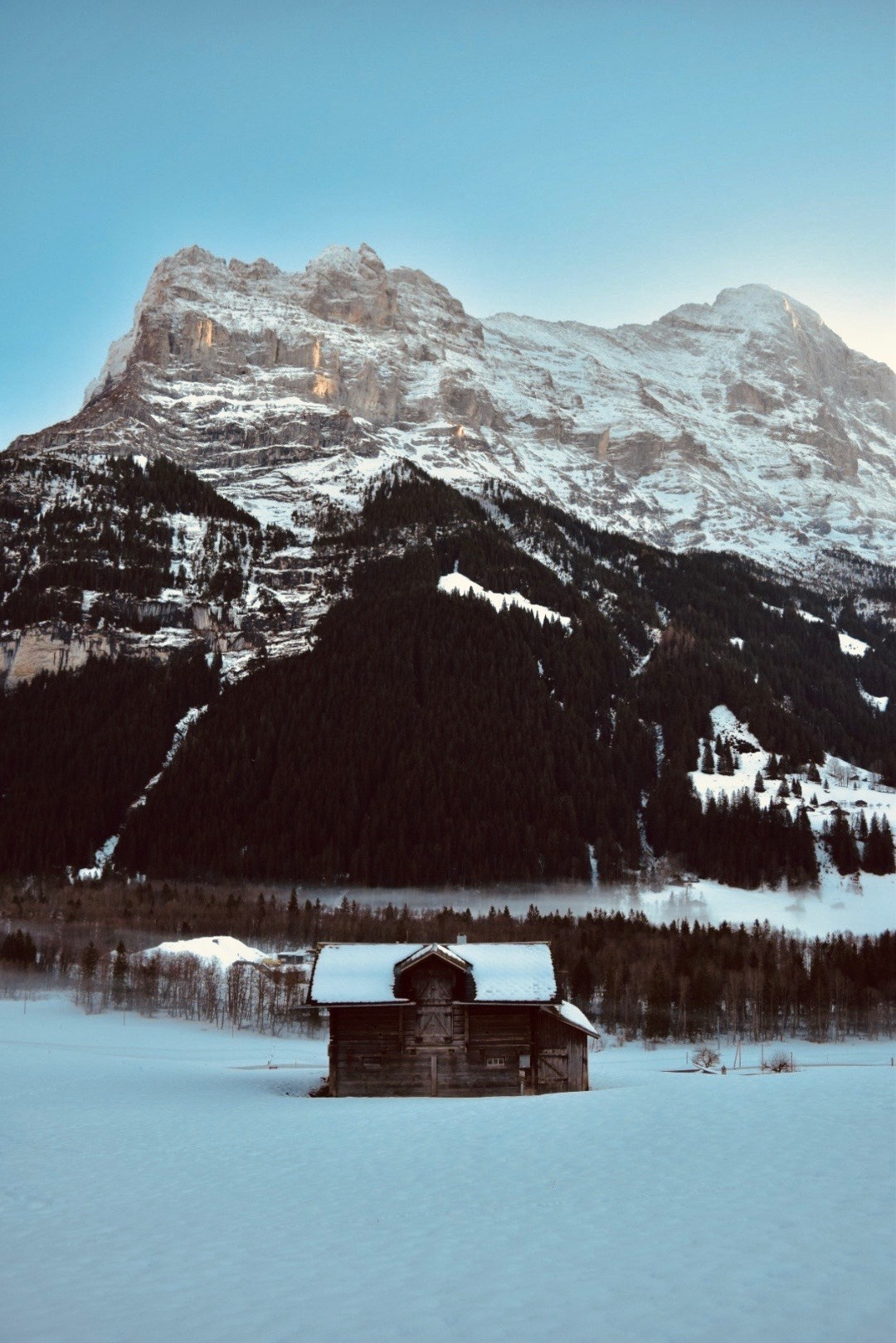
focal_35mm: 27
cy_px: 672
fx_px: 1008
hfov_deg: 47.9
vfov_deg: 67.4
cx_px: 448
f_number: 4
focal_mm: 18
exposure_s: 1/1000
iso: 720
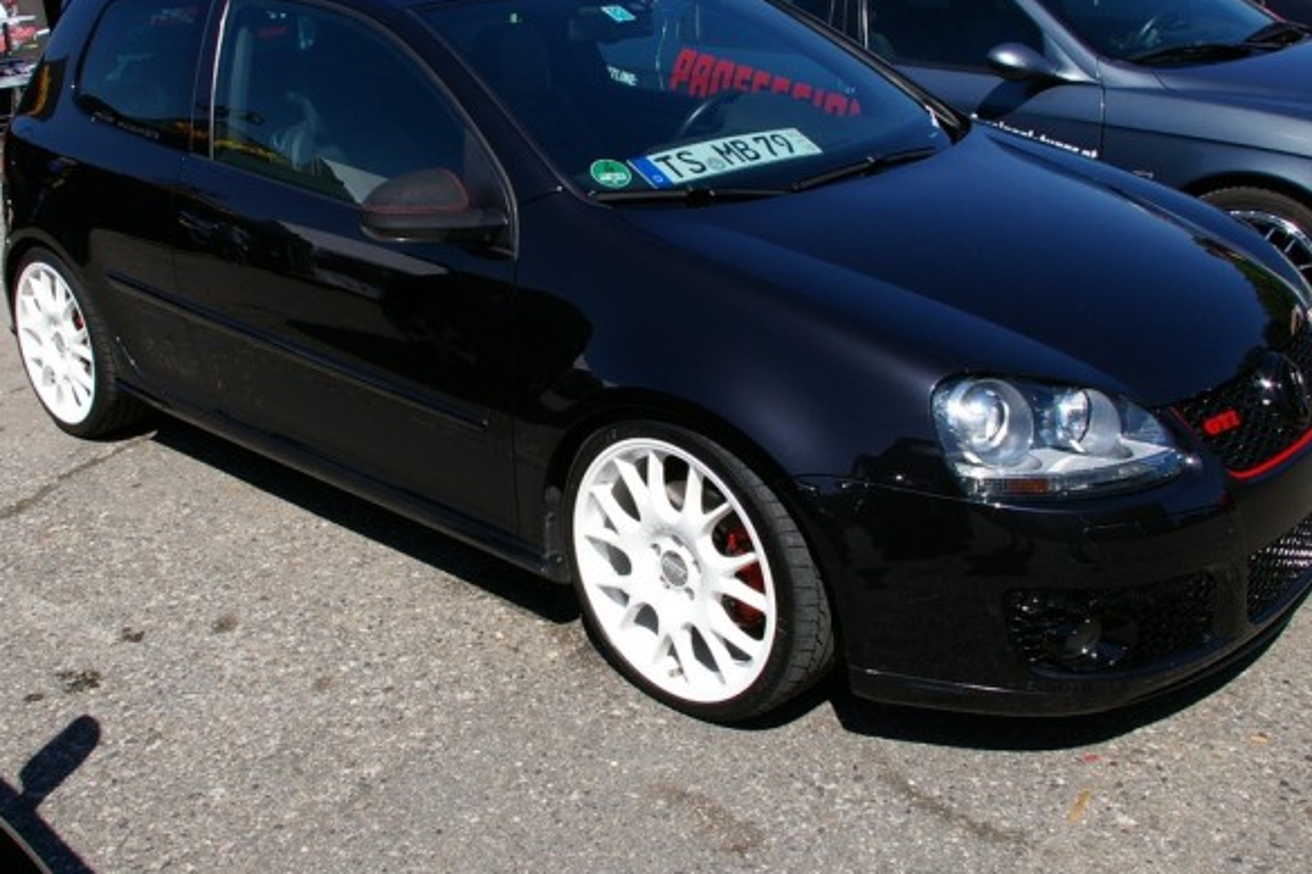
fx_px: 1348
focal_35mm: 37
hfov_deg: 51.8
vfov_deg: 35.8
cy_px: 343
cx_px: 573
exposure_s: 1/180
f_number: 11
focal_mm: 18
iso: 200
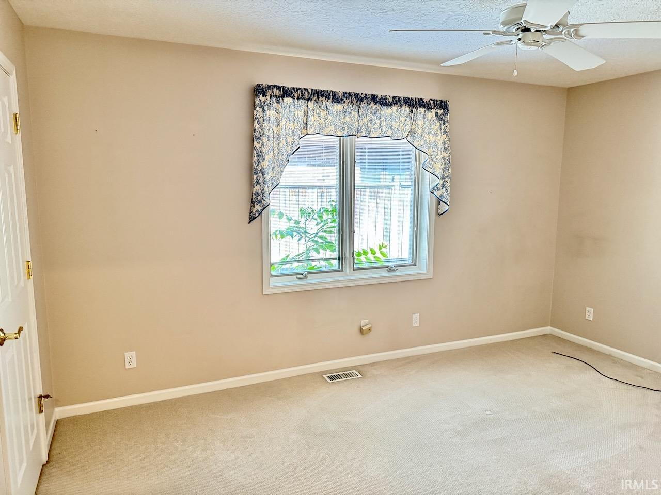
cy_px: 248
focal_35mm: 24
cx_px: 330
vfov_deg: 56.8
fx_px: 458
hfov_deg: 71.6
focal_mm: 6.76
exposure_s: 1/60
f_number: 1.78
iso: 400
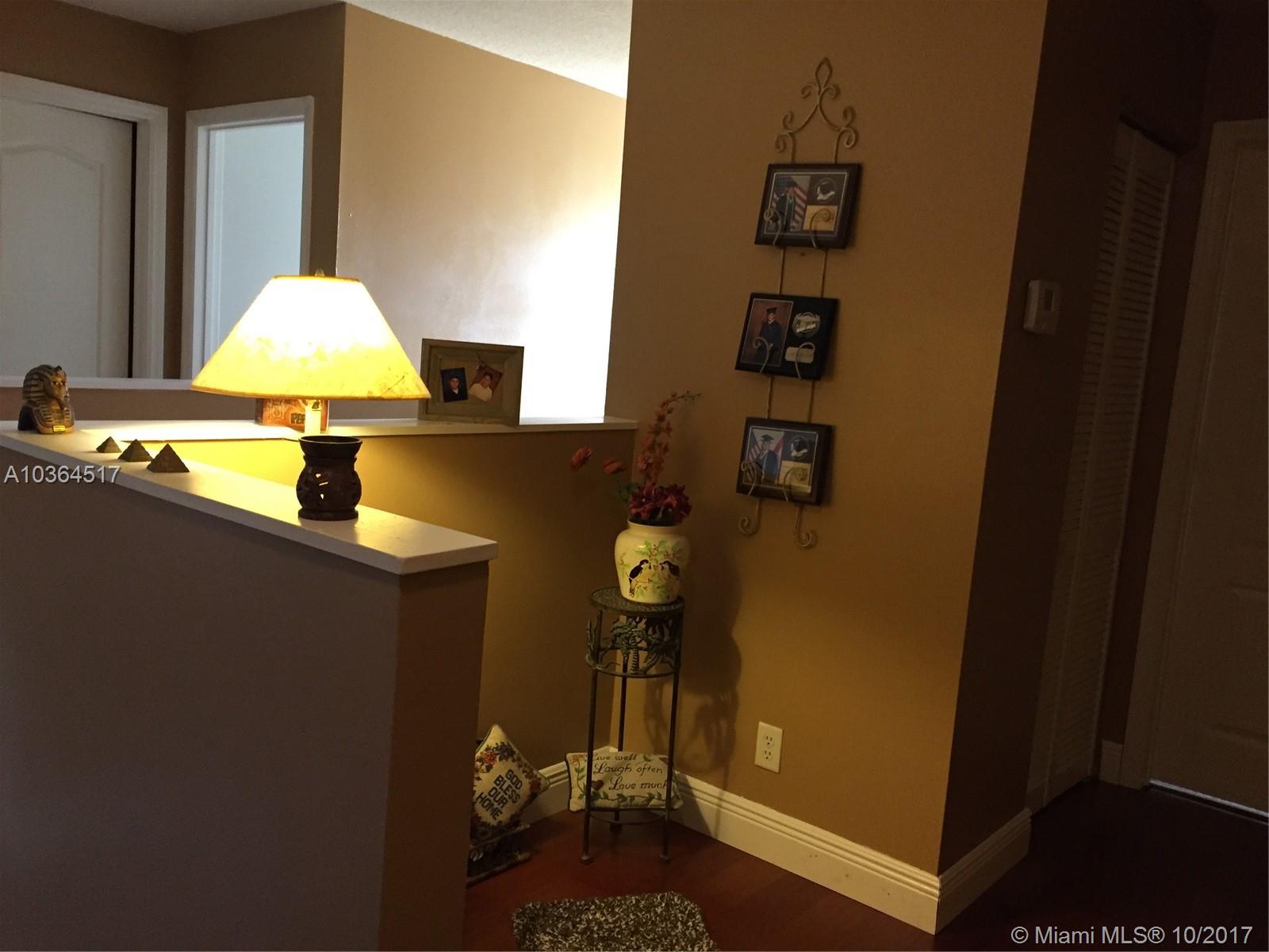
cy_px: 476
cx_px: 634
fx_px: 1063
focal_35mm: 29
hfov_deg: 61.7
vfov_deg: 48.2
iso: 250
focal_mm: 4.15
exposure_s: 1/30
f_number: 2.2
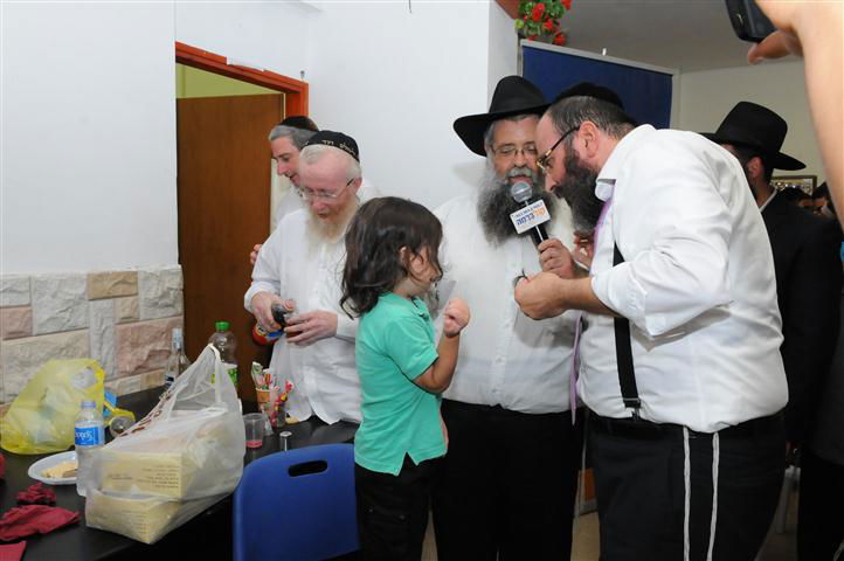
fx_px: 597
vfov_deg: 50.3
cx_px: 422
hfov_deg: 70.5
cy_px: 280
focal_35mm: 26
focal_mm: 17
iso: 1600
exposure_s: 1/125
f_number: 9
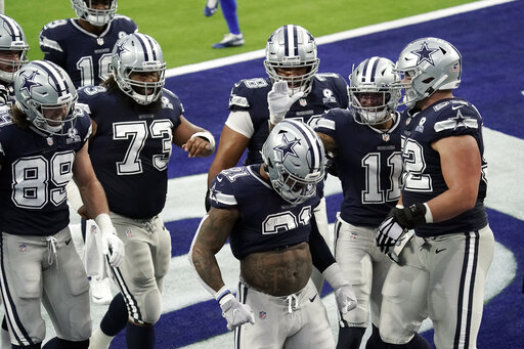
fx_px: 2910
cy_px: 174
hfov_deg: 10.3
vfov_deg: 6.9
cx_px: 262
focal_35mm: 200
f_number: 6.3
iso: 6400
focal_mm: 200
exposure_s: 1/2000
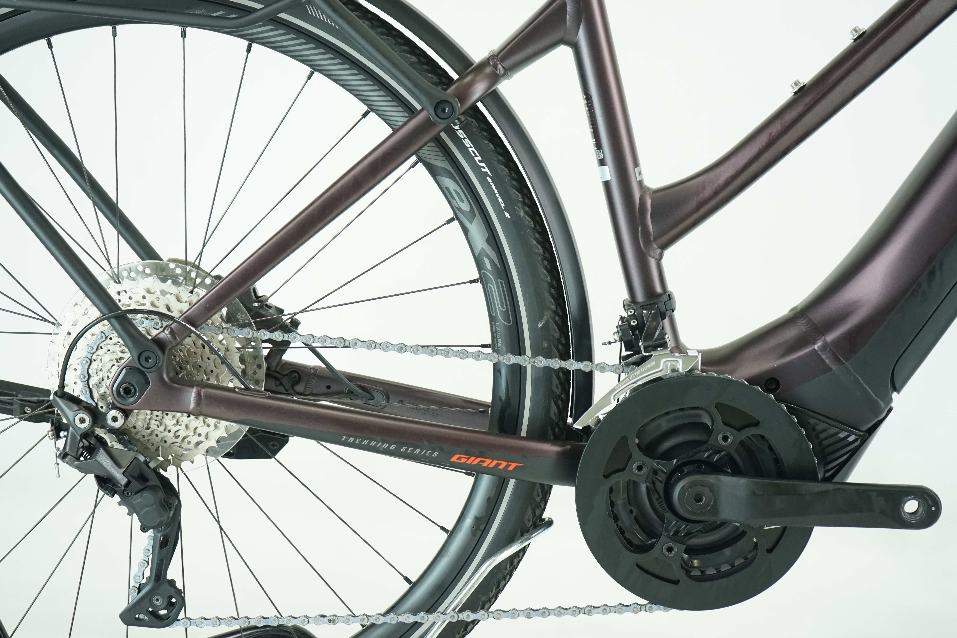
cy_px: 319
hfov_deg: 34.5
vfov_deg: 23.4
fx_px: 1542
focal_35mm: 58
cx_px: 478
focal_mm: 58
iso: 2500
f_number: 5.6
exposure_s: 1/200
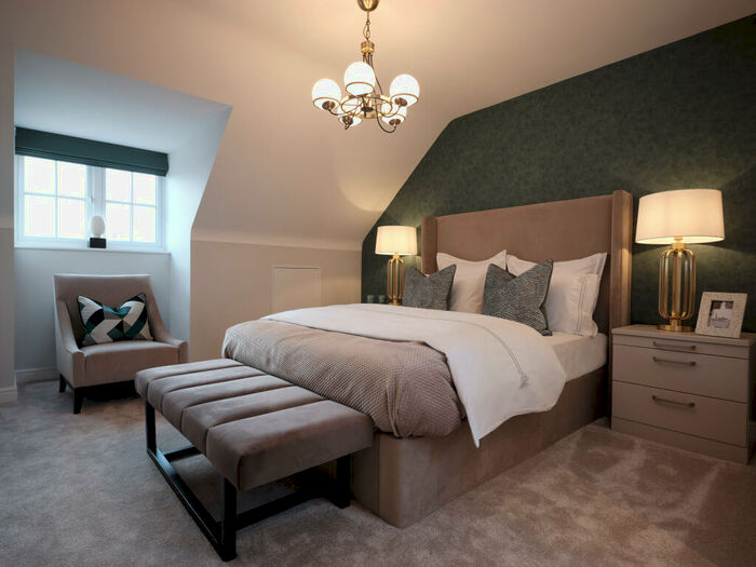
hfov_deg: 87.8
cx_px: 378
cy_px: 284
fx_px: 393
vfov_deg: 71.6
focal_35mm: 18
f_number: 9
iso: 100
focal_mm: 23
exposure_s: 1/2
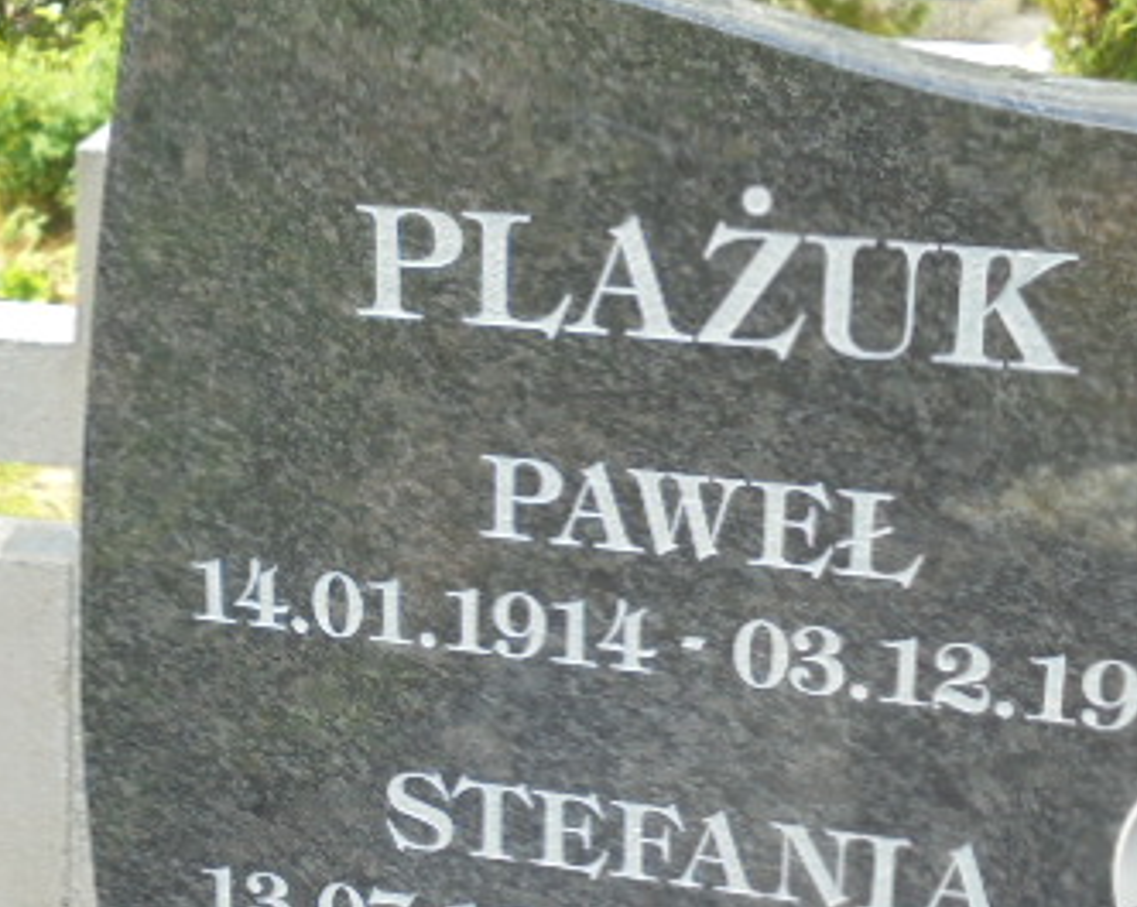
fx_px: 2723
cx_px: 315
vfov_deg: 18.8
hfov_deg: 23.4
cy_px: 643
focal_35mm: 81
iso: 100
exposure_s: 1/100
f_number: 4.5
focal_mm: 7.8
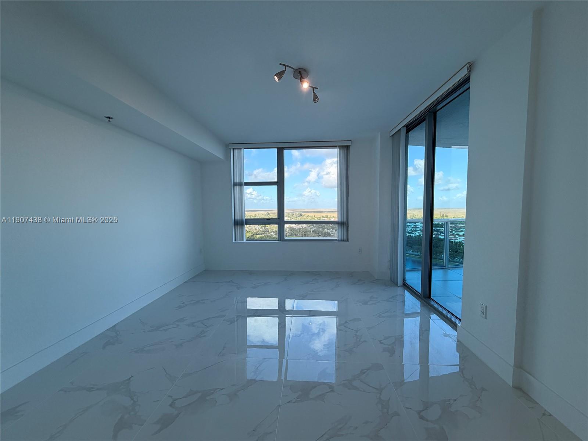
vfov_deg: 85.7
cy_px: 220
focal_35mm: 14
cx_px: 294
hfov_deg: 102.1
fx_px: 238
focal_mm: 2.22
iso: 50
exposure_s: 1/213
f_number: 2.2
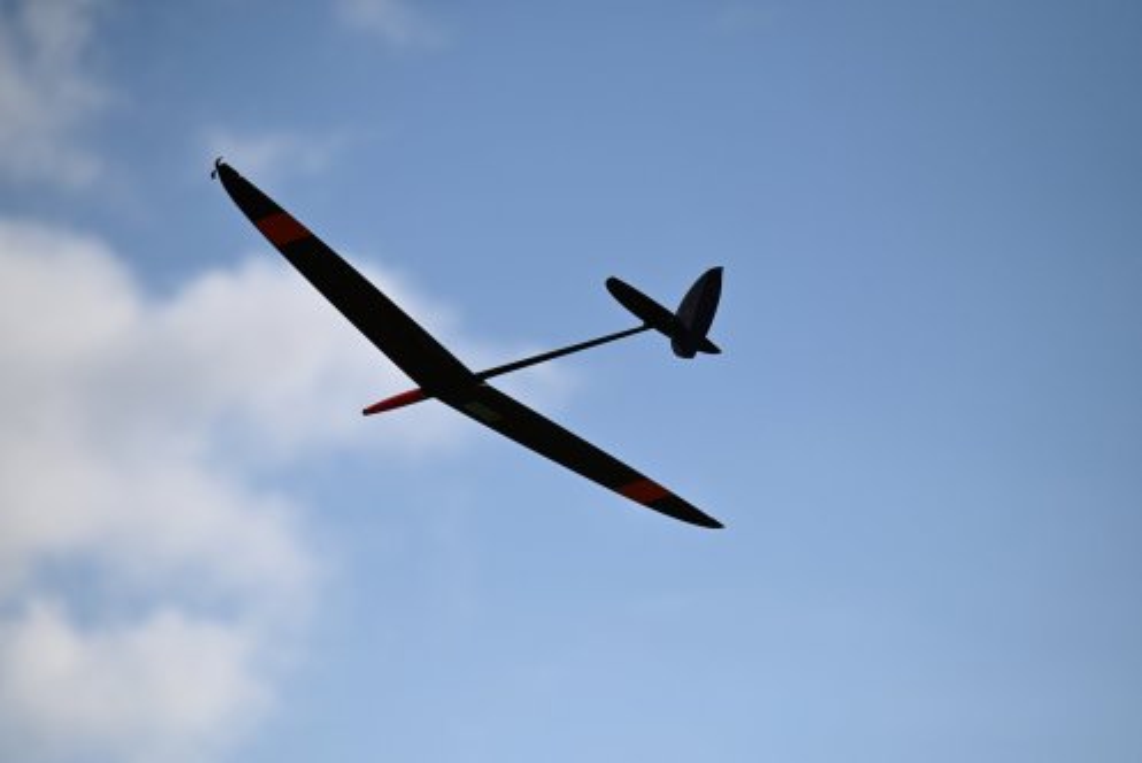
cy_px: 382
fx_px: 9522
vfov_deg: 4.6
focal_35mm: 300
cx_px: 571
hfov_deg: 6.9
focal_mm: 300
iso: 640
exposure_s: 1/8000
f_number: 7.1
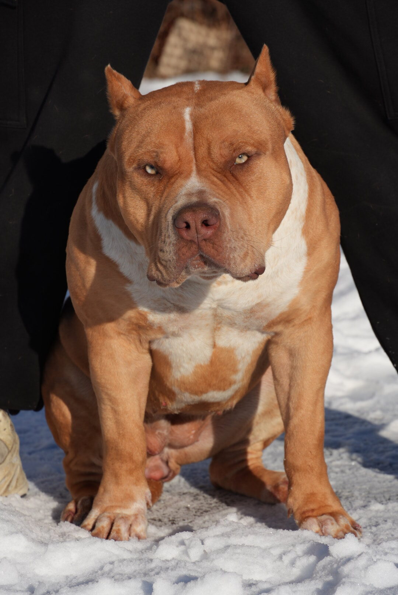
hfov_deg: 9.4
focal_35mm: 146
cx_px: 199
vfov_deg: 14.1
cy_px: 298
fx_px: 2409
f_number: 8
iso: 100
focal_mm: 97
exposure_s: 1/500
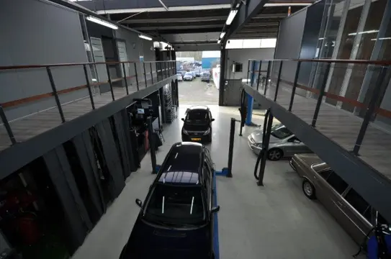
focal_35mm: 15
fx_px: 163
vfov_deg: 77.1
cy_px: 130
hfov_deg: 100.5
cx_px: 196
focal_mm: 10
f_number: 4
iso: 200
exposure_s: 1/60
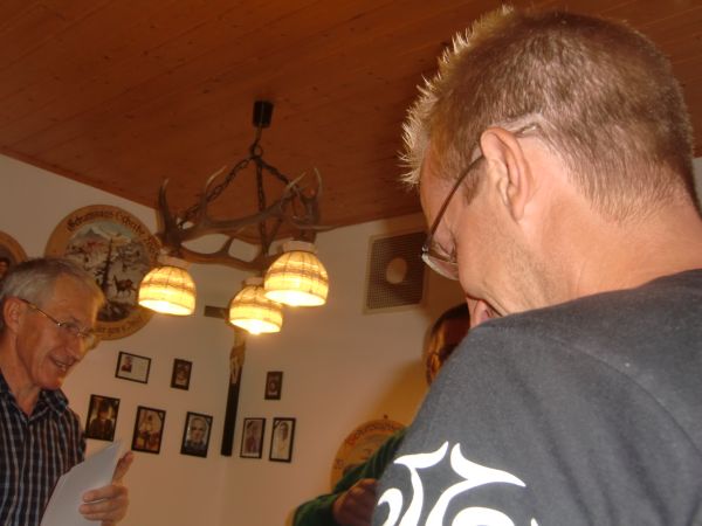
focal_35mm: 40
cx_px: 351
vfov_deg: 36.0
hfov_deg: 46.8
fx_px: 811
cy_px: 263
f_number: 3.8
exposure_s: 1/60
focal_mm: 7.1
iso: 125
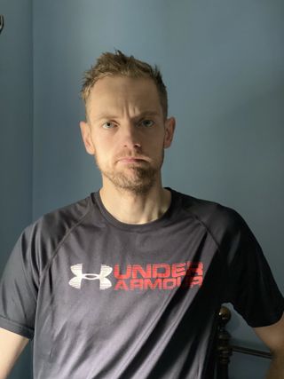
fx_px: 569
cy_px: 190
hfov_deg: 28.0
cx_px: 142
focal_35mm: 52
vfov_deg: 36.8
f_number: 2
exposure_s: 1/37
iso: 400
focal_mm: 6
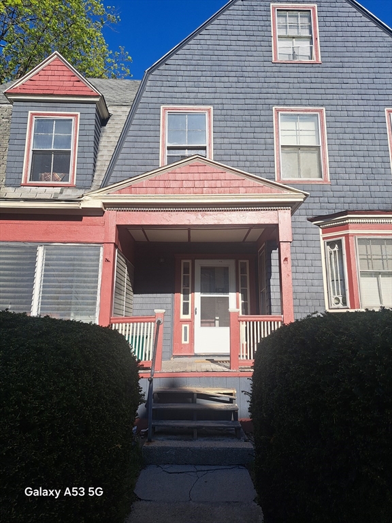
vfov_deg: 71.6
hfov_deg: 56.8
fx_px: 362
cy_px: 262
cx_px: 196
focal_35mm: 24
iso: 50
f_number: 1.8
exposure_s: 1/1389
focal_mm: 5.23
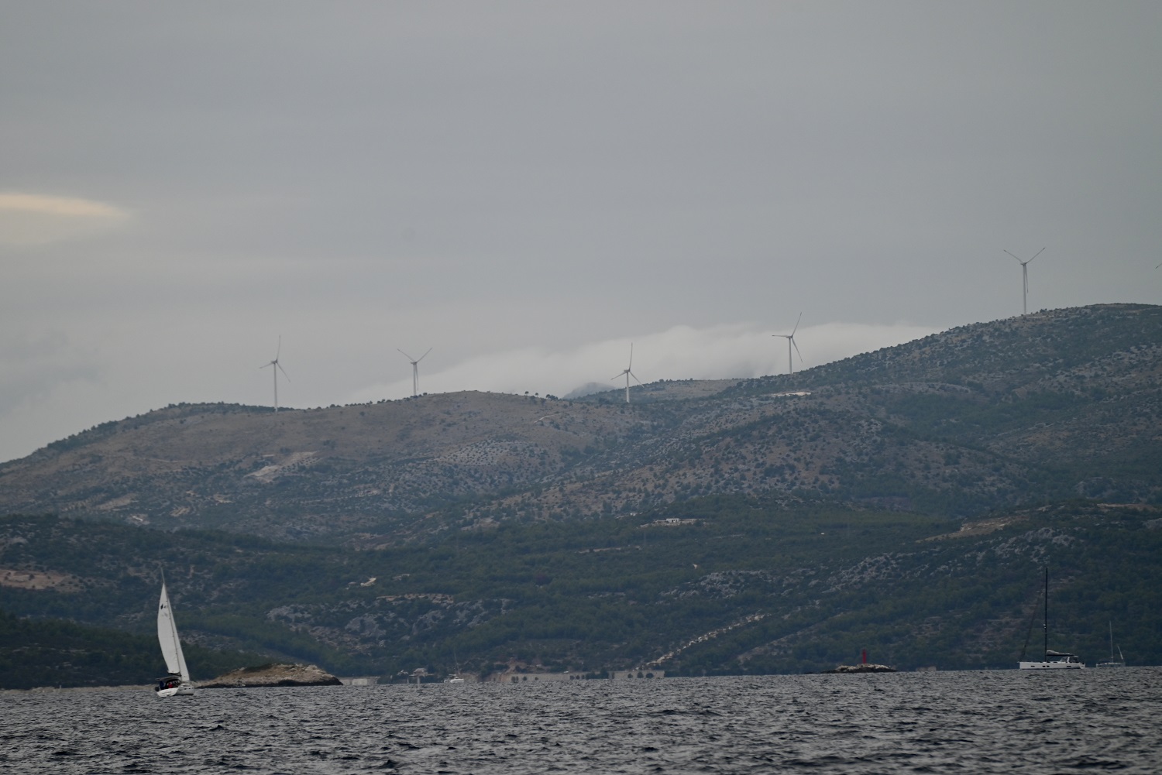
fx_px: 9686
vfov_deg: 4.6
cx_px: 581
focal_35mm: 300
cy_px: 388
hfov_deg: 6.9
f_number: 5.6
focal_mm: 300
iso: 400
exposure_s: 1/1000
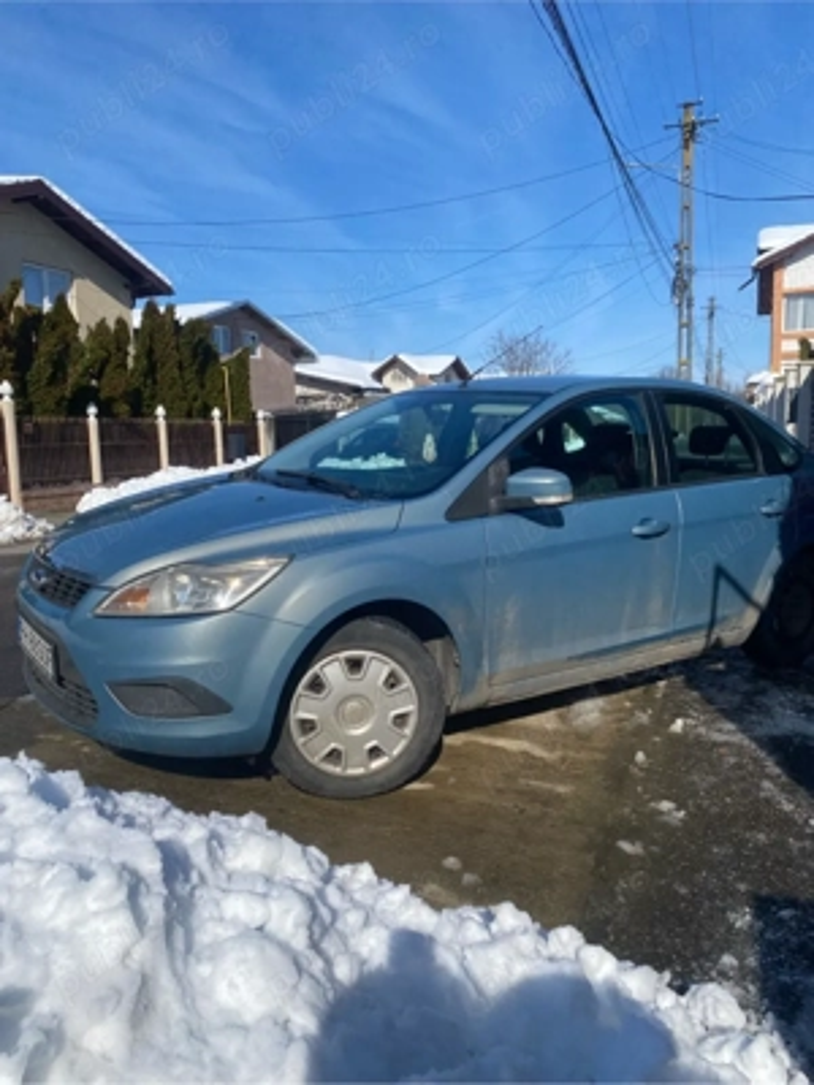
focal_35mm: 26
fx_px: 815
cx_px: 407
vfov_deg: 67.3
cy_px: 542
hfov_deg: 53.1
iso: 32
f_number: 1.8
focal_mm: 4.25
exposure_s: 1/5495
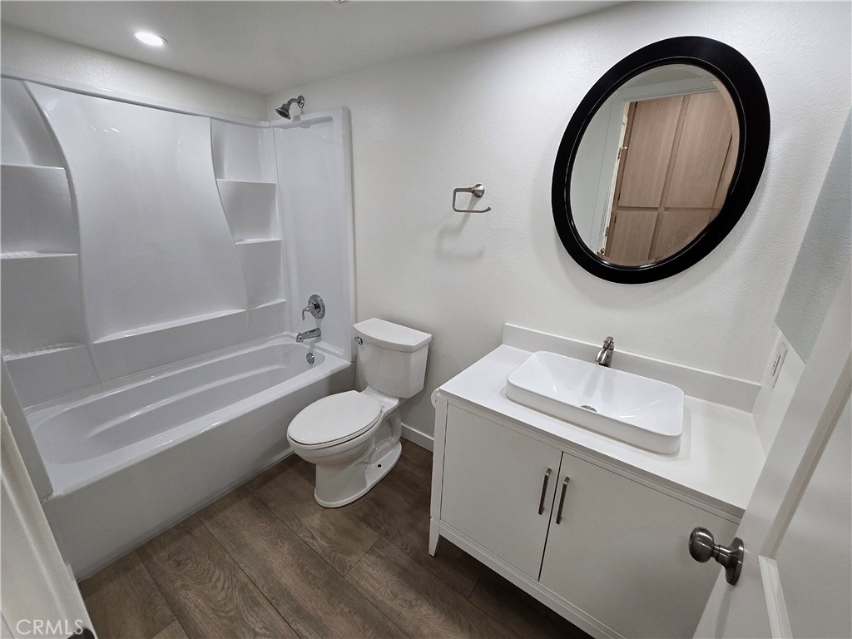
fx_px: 320
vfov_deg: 89.9
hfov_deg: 106.2
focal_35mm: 13
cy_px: 320
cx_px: 426
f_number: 2.2
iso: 80
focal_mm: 2.2
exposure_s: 1/60.2
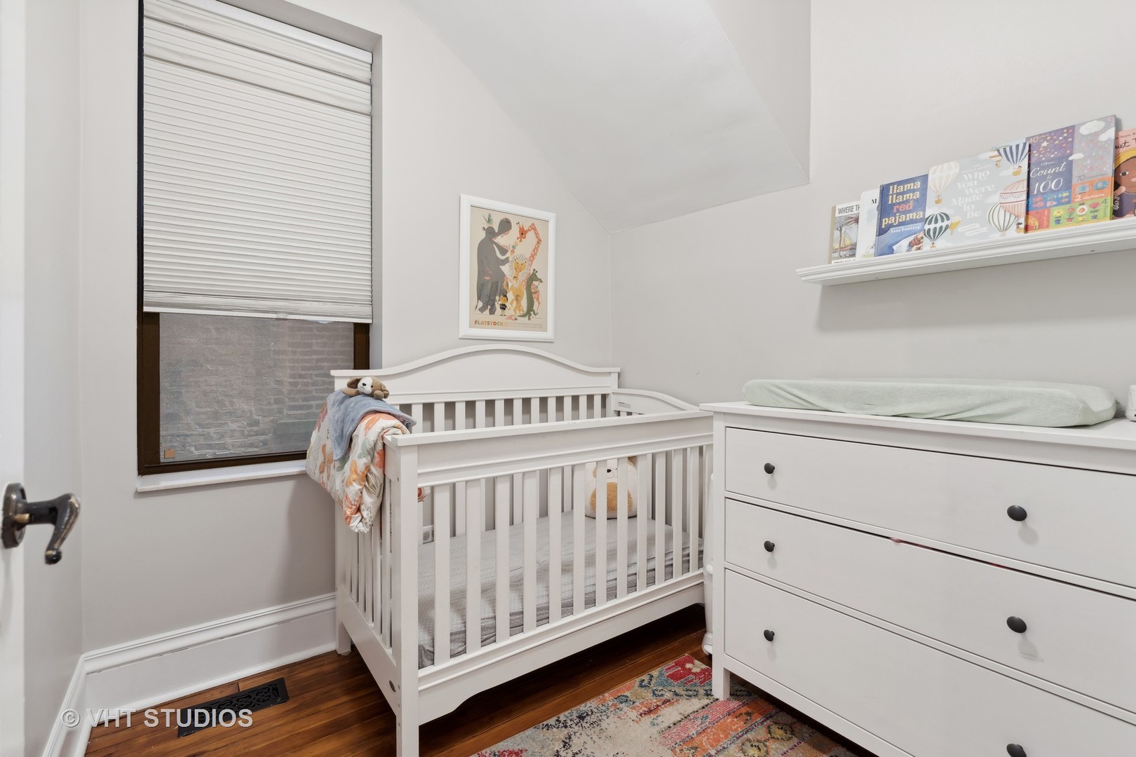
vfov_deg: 73.7
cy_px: 378
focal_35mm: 16
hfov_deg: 96.7
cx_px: 568
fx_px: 505
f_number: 8
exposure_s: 1/1.67
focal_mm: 16
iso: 200
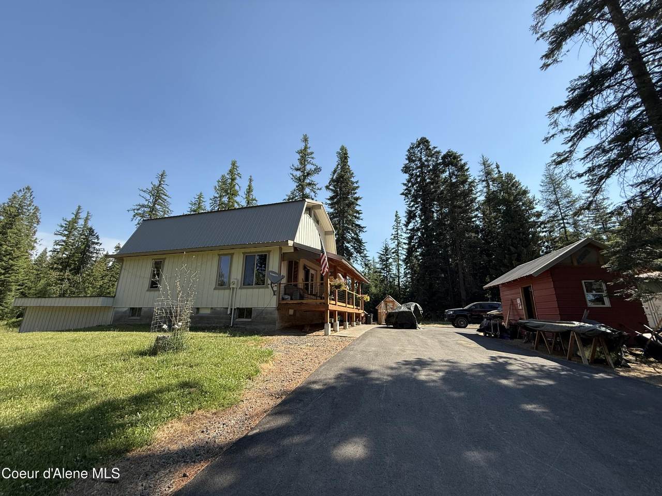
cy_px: 248
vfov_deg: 85.7
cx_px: 331
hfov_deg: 102.1
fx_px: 268
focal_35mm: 14
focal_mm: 2.22
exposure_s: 1/1033
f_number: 2.2
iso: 50
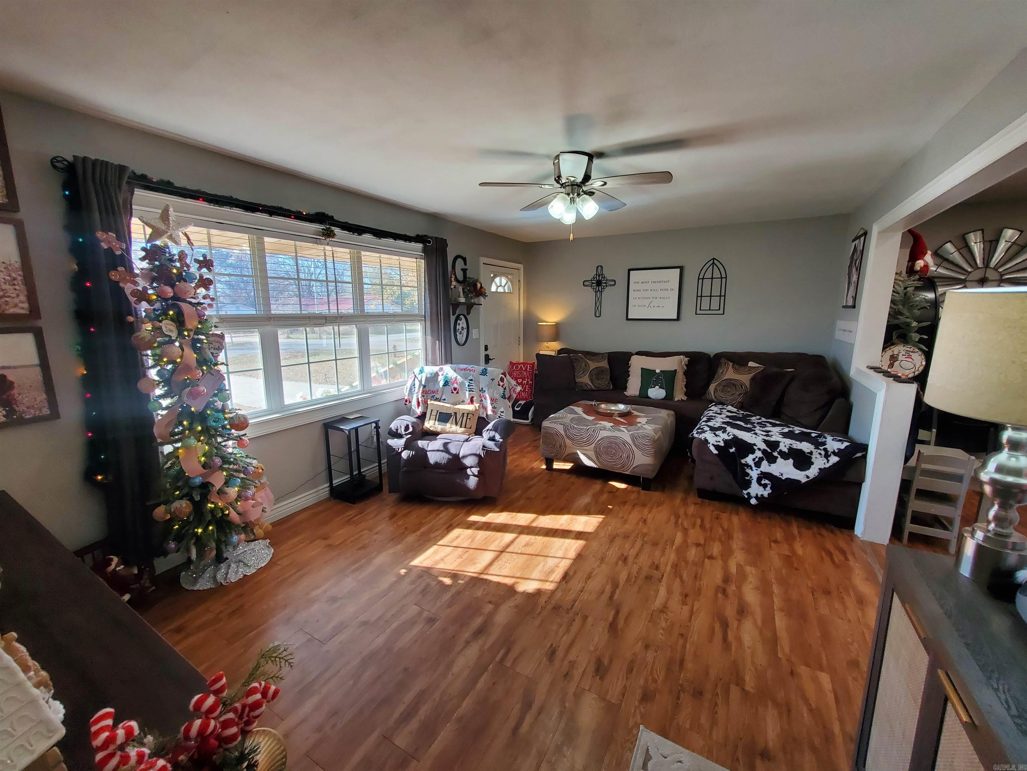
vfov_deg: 89.9
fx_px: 386
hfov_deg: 106.2
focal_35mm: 13
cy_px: 386
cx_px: 514
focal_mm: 1.8
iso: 80
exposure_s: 1/60
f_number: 2.2
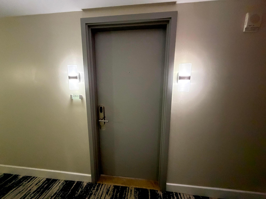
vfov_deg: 85.7
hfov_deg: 102.1
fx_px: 108
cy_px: 100
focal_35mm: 14
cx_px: 133
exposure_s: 1/60
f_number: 2.2
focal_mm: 2.22
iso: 1000
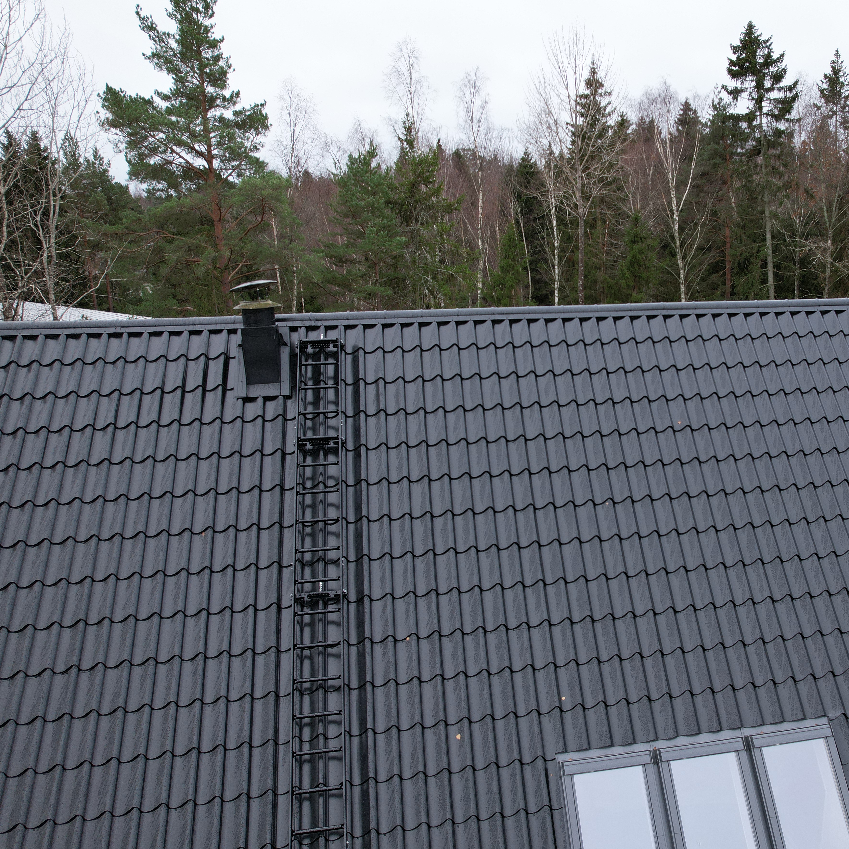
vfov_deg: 55.6
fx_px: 805
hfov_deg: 54.2
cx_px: 585
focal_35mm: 29
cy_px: 432
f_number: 2.8
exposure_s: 1/80
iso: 100
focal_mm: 8.38
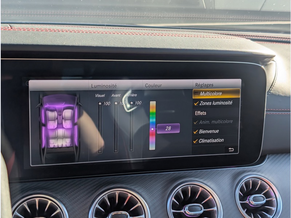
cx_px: 146
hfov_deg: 38.9
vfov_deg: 29.7
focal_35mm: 49
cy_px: 109
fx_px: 412
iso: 17
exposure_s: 1/227
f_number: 1.68
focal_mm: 6.9
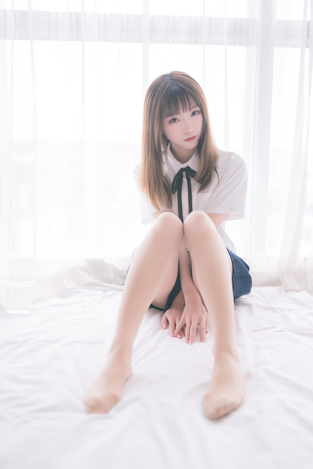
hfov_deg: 37.9
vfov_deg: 54.4
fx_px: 456
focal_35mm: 35
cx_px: 156
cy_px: 234
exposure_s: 1/160
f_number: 1.8
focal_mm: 35
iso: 500
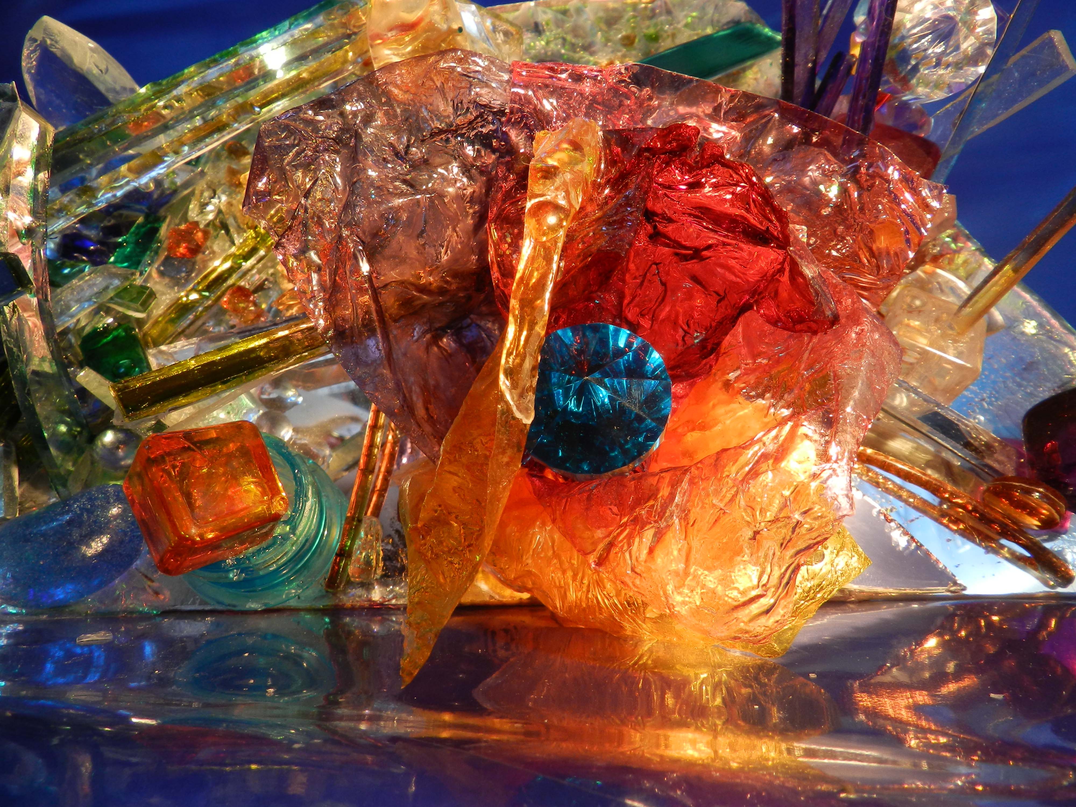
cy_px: 404
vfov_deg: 58.9
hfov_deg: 73.9
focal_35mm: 23
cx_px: 538
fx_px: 715
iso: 160
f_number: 4
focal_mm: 4
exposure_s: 1/40
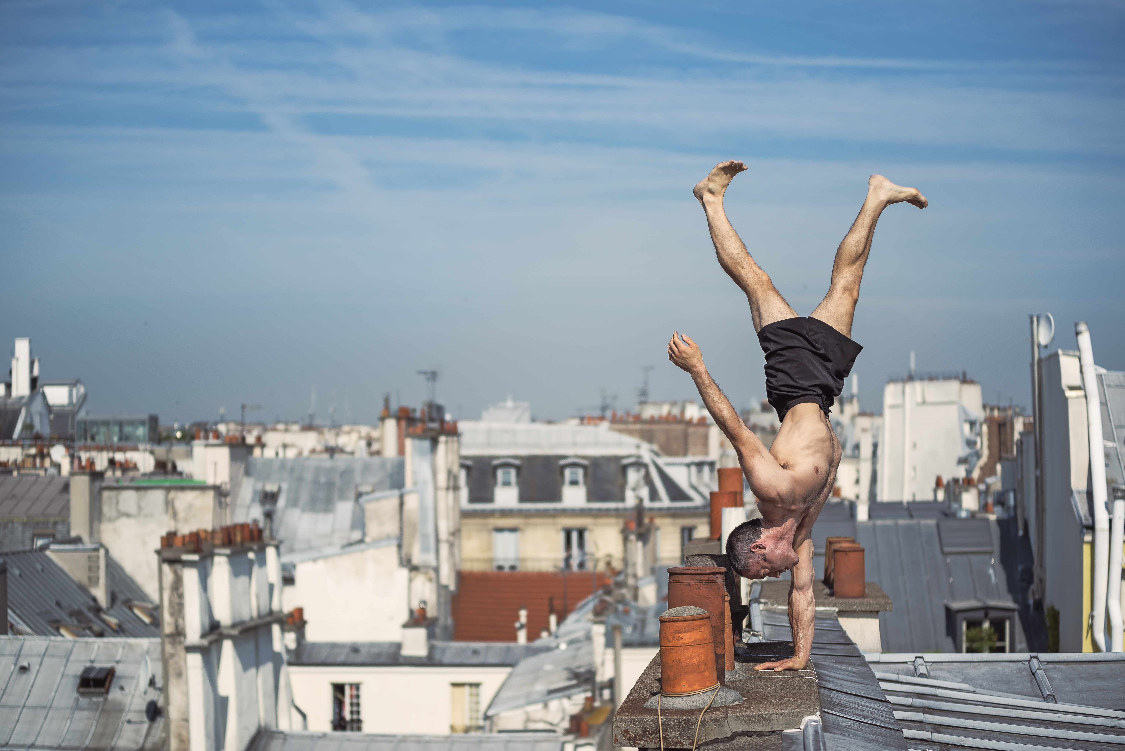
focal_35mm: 70
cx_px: 562
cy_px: 376
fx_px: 2188
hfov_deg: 28.8
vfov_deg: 19.5
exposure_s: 1/2000
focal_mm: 70
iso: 50
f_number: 2.8
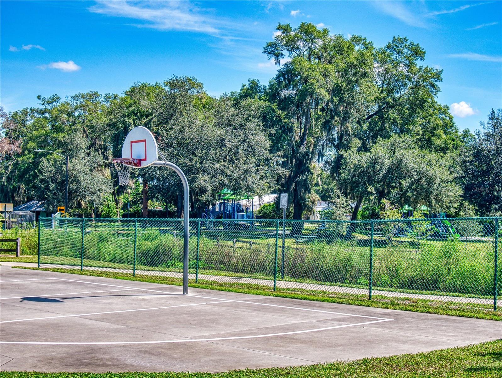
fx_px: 842
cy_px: 189
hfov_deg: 33.2
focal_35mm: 58
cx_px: 251
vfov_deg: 25.3
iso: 200
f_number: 8
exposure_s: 1/320
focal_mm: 29
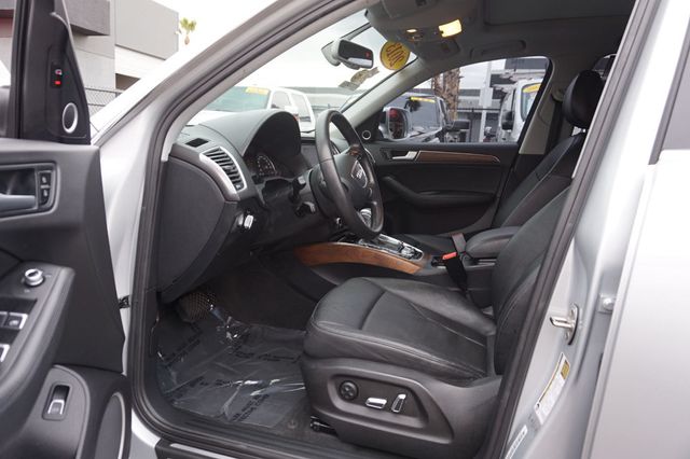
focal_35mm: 24
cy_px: 230
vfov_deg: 53.1
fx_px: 460
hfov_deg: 73.8
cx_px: 345
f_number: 4
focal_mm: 16
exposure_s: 1/60
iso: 125
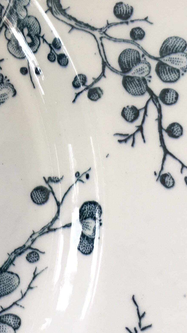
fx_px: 626
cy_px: 94
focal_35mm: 71
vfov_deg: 29.4
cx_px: -4
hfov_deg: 16.6
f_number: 2.4
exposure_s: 1/50
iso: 32
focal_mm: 3.3
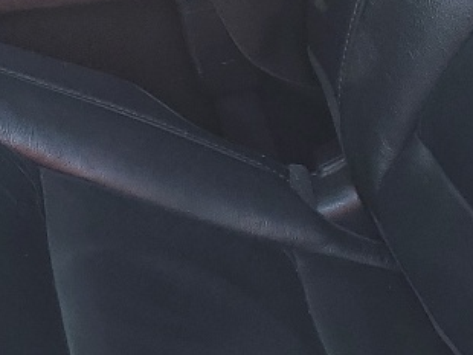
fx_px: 1832
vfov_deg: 10.4
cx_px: -262
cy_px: -288
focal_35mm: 134
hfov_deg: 13.7
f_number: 1.5
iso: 50
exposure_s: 1/123
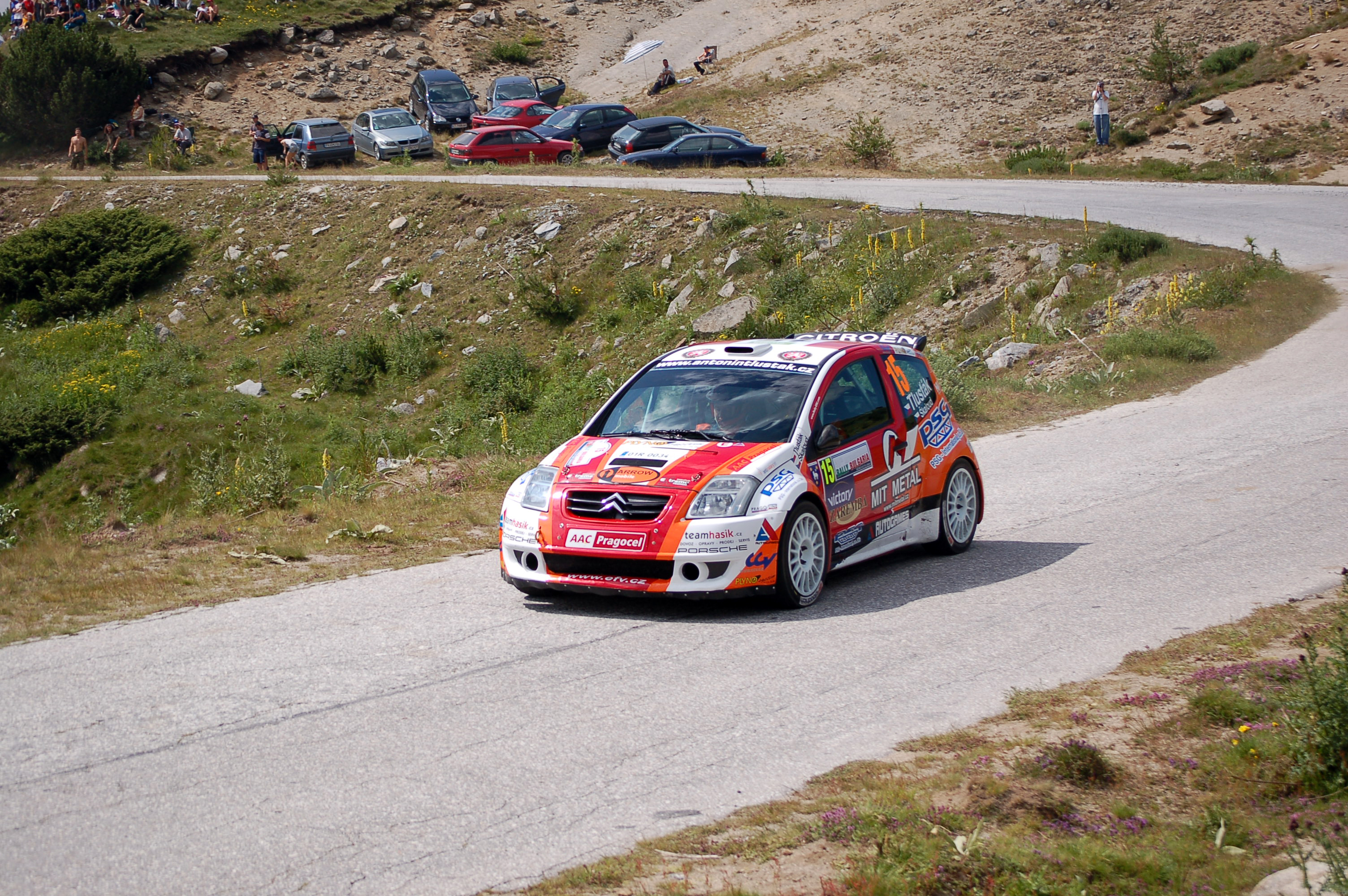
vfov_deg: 14.7
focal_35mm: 93
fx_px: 3479
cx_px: 674
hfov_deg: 21.9
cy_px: 448
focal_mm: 62
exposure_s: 1/1250
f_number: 5.6
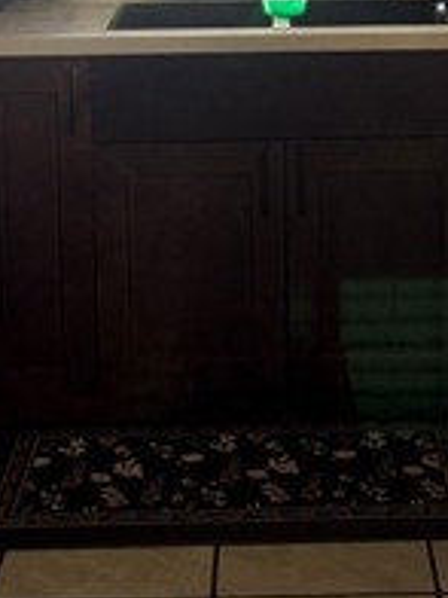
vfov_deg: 22.1
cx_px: 311
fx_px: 1467
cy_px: -9
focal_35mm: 85
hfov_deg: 17.3
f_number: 1.6
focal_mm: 5.96
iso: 125
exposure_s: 1/74
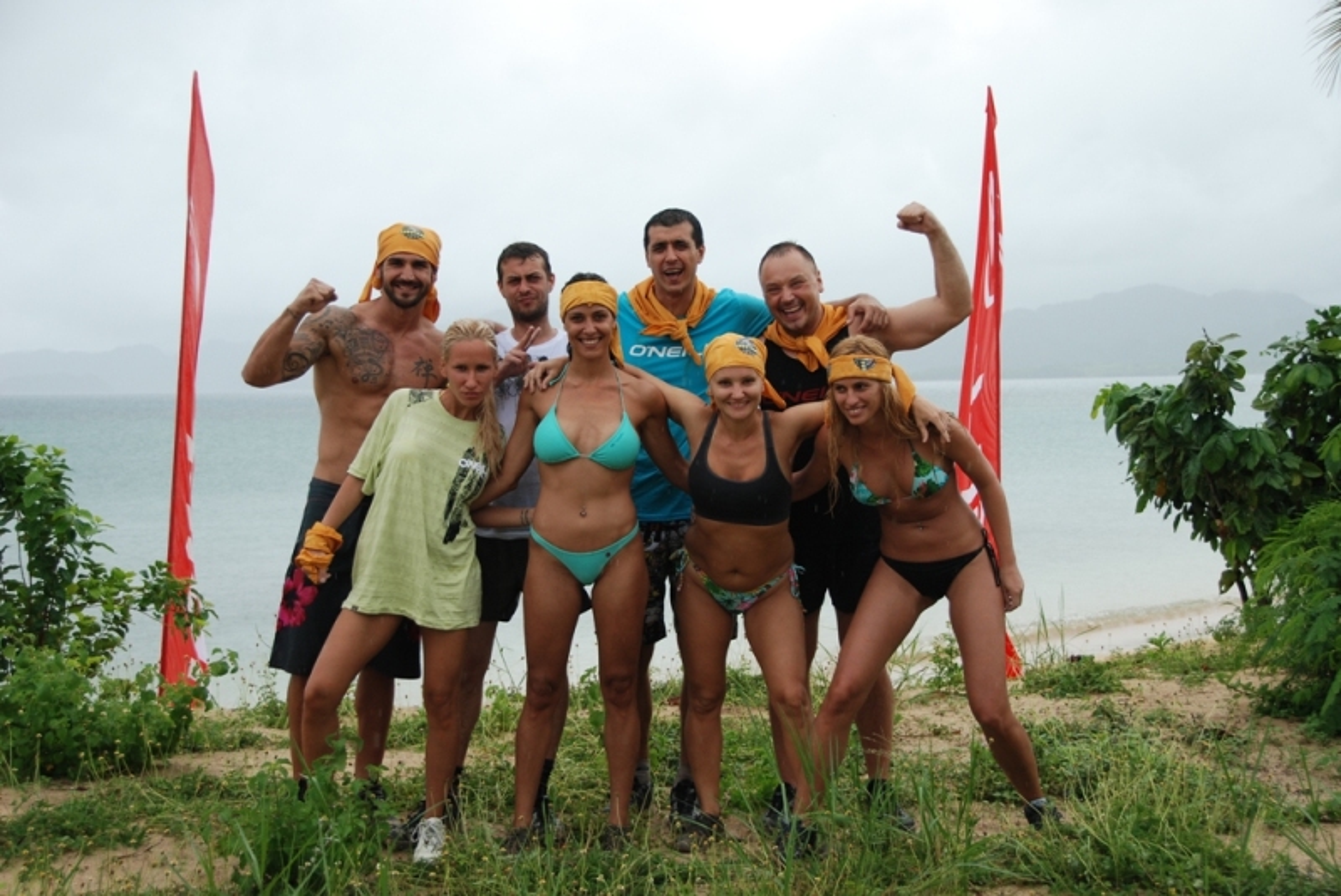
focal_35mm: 57
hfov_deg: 35.0
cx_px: 670
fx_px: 2125
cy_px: 448
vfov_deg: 23.8
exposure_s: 1/500
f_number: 4.5
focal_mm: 38
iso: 200
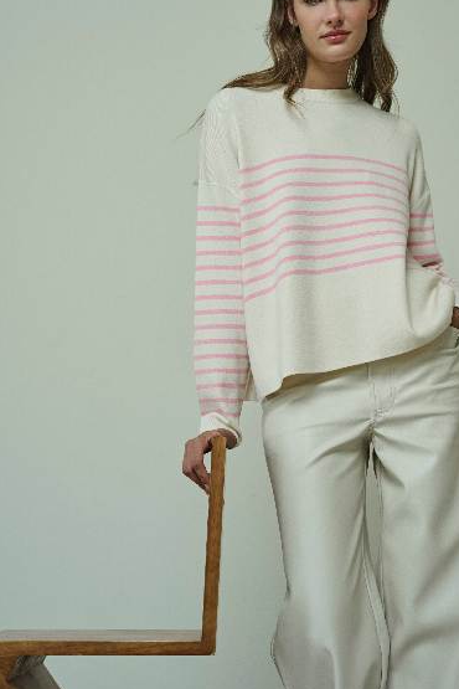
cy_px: 315
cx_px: 247
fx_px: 1109
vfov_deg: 34.5
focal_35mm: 58
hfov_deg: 23.4
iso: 320
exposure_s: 1/200
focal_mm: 46
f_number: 4
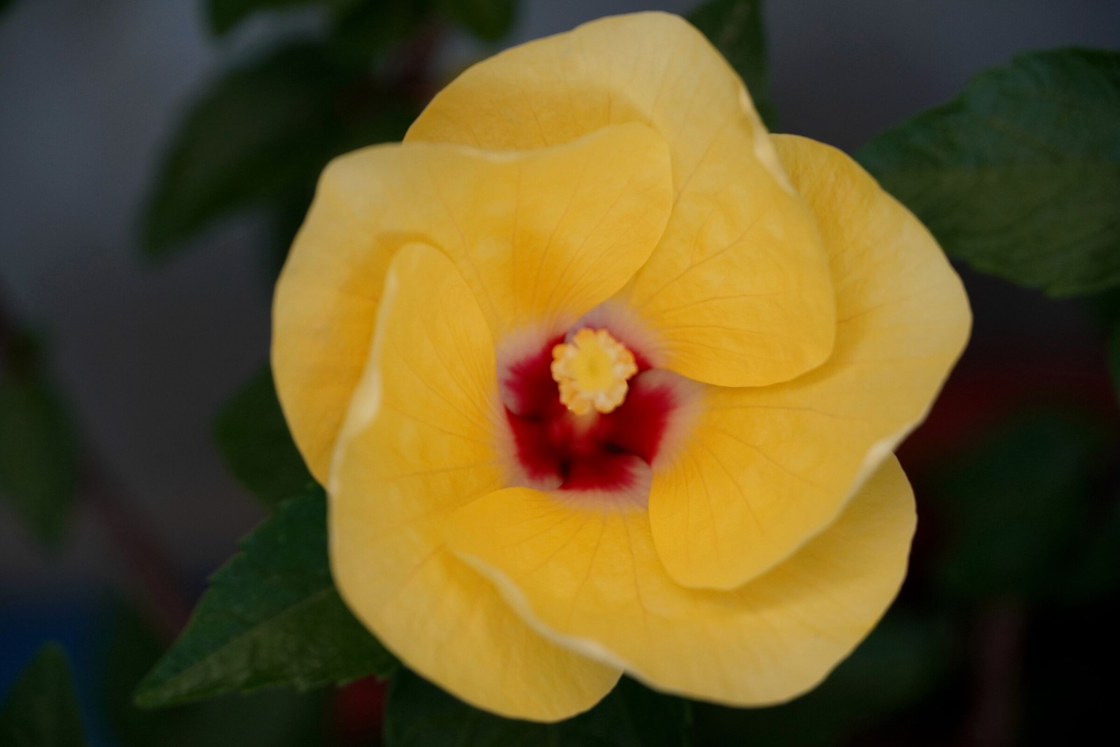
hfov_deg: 12.9
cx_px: 560
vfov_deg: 8.6
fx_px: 4946
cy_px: 374
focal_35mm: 159
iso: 800
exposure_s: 1/200
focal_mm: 106
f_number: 5.6
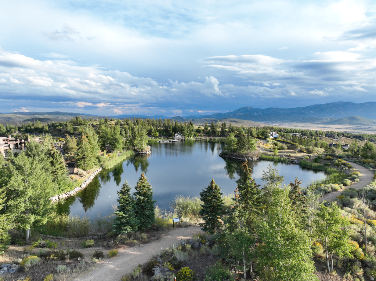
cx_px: 188
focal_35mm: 24
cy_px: 140
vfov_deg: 56.8
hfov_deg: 71.6
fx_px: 261
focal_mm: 12.29
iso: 140
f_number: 2.8
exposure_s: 1/640
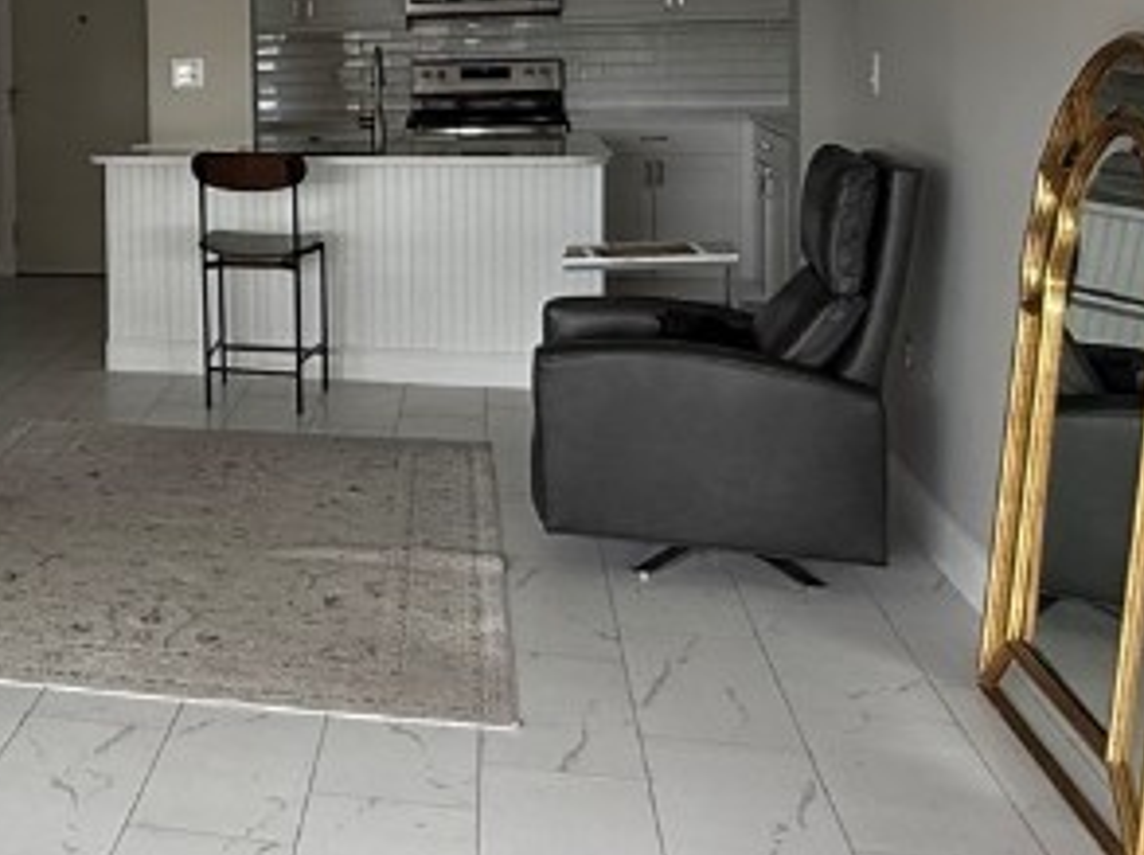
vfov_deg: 28.6
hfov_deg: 35.3
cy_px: 105
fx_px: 1617
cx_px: 0
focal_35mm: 49
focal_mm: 2.22
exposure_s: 1/99
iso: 125
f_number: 2.2
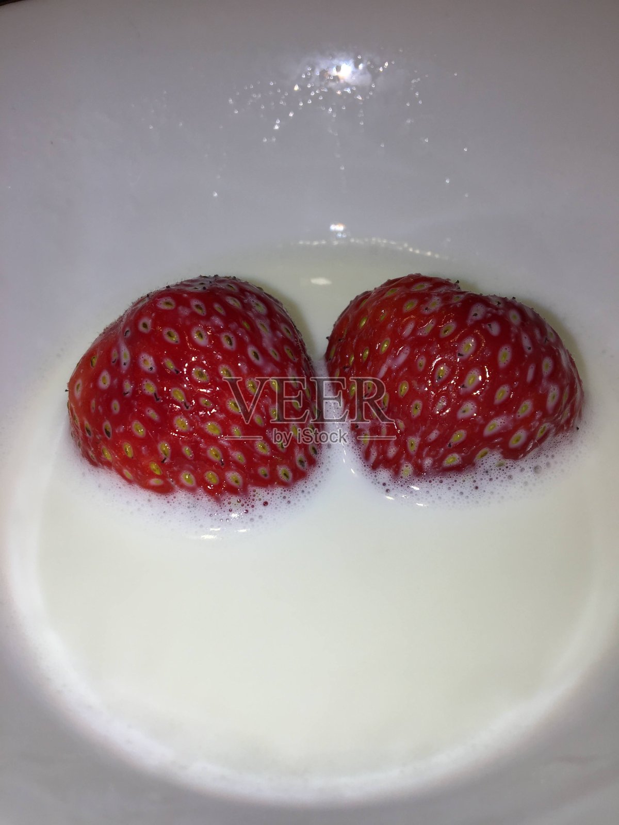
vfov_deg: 61.7
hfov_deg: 48.2
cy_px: 412
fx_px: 691
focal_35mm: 29
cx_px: 310
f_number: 2.2
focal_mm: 4.15
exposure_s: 1/113
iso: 25
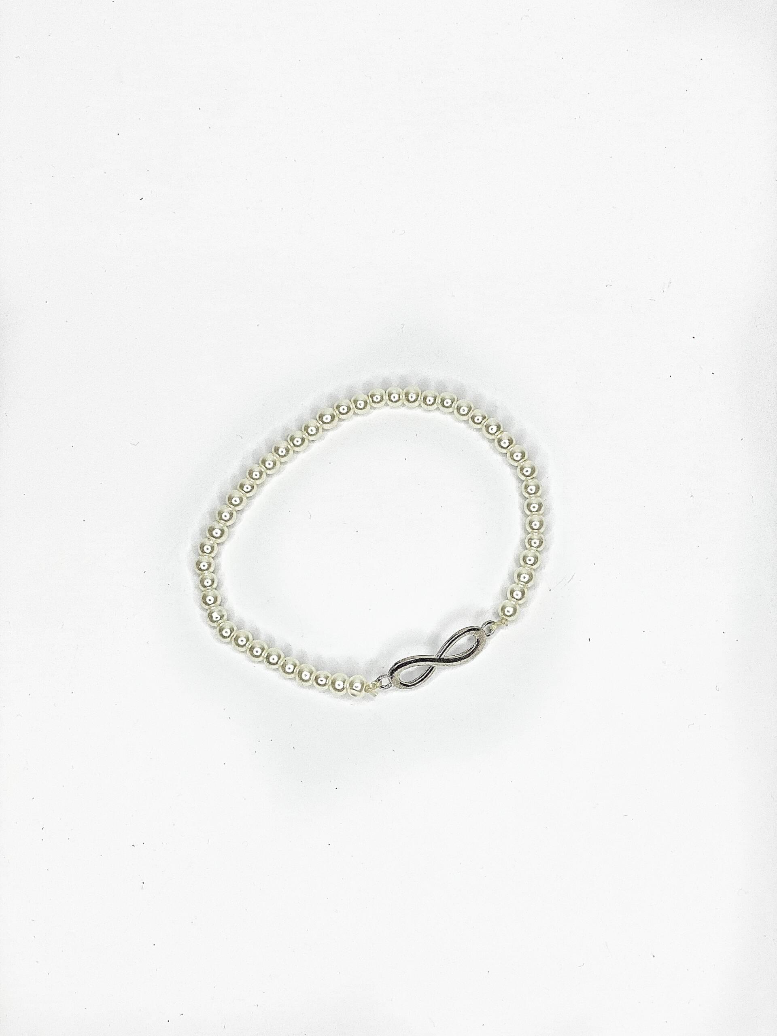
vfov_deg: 36.8
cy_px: 518
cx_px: 388
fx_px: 1556
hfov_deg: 28.0
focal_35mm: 52
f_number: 2
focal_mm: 6
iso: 40
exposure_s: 1/122
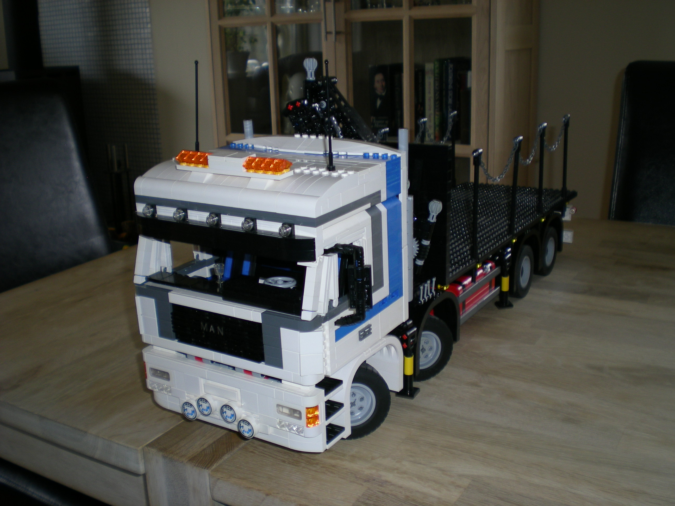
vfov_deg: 37.7
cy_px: 253
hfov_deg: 49.0
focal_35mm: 38
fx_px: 741
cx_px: 338
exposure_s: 1/30
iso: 50
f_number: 3.1
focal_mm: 6.3
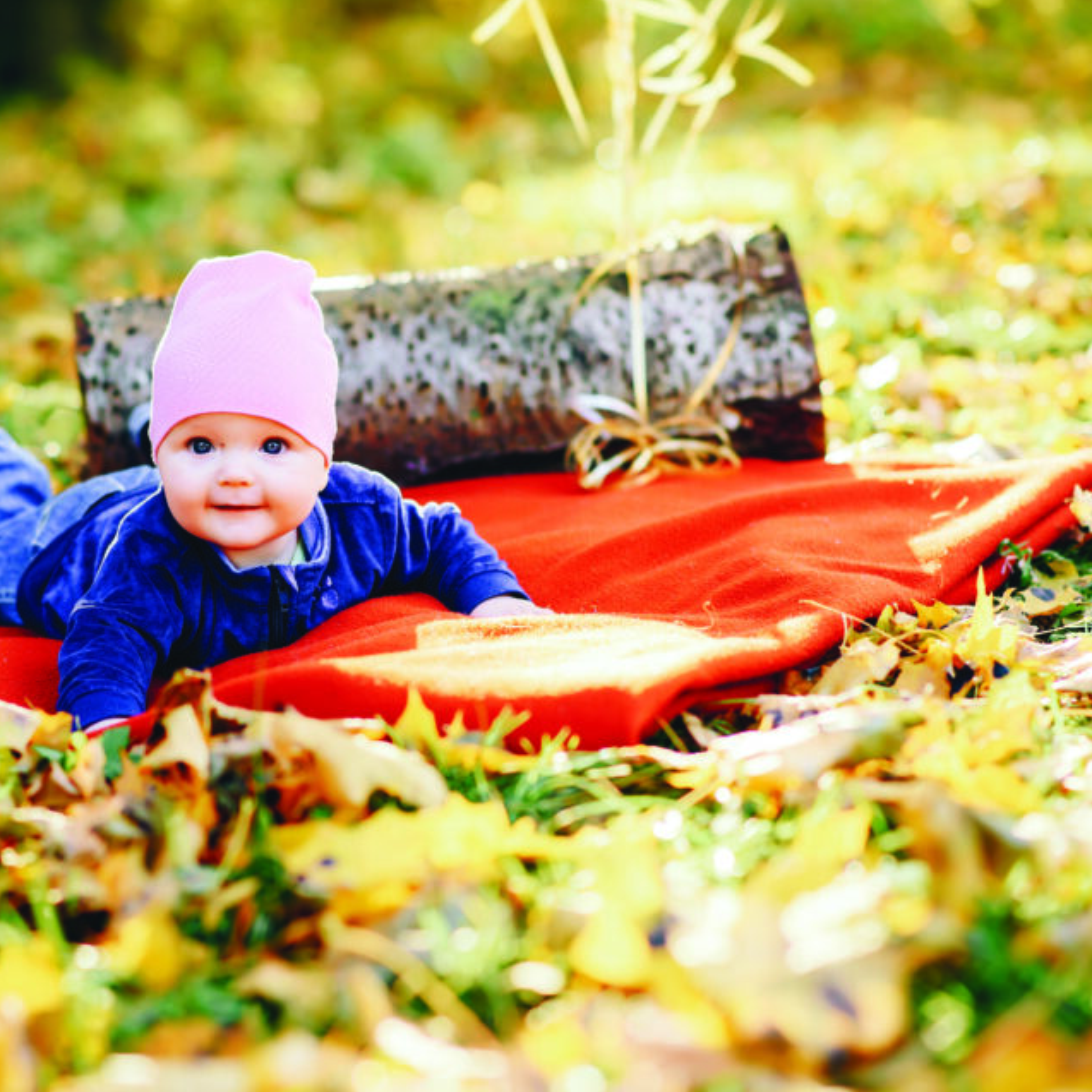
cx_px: 447
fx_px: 3890
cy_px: 544
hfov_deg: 16.0
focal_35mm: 109
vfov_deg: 16.0
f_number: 2.5
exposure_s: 1/160
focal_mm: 85
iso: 100
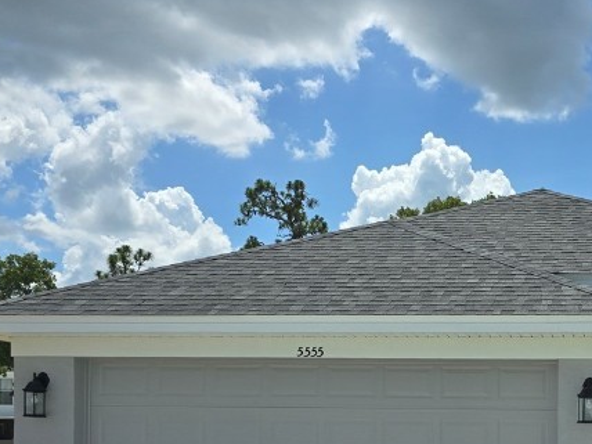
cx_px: 553
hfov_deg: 32.8
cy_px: 434
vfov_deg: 25.4
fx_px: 941
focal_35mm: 55
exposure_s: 1/1445
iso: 12
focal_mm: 6.3
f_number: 1.7
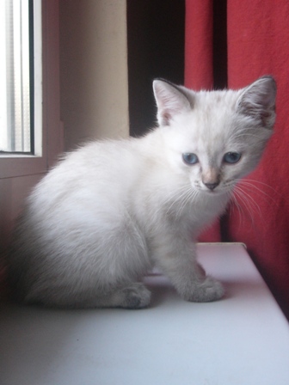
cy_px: 192
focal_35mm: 46
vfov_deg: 41.2
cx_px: 144
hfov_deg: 31.5
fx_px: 512
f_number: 3.2
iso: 200
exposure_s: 1/8
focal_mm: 7.6
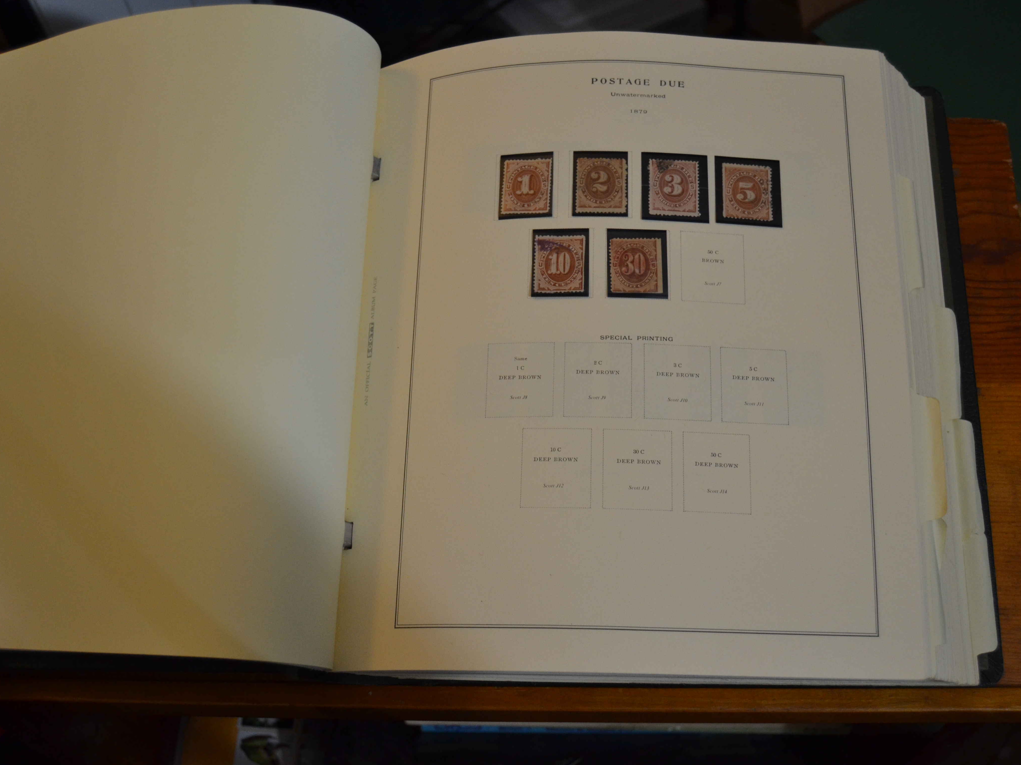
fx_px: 1150
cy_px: 382
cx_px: 524
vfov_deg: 36.8
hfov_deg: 47.9
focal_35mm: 39
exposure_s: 1/60
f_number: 3.8
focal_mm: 24
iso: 900
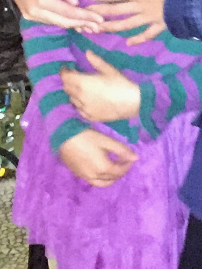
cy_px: -176
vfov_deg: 10.0
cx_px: 274
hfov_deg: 7.8
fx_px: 1470
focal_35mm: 189
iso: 1000
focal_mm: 4.15
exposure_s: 1/16
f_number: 2.2
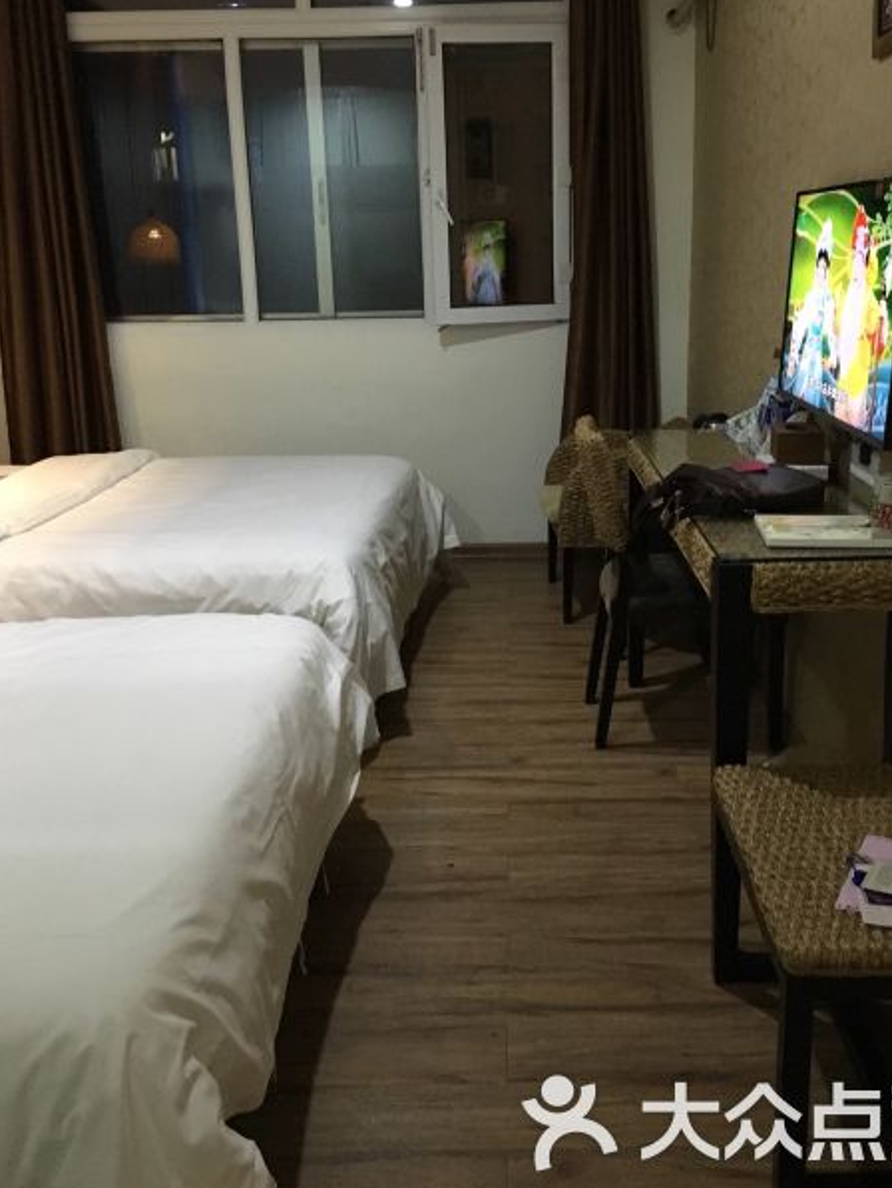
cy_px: 529
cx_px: 499
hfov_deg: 41.7
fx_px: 1168
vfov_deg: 53.8
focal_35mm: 34
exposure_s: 1/17
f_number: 2.2
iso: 320
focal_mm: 4.15
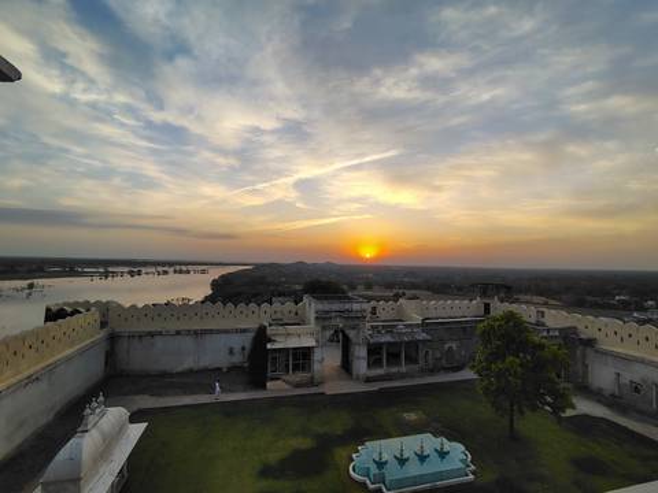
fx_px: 304
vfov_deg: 78.1
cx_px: 329
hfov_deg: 94.5
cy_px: 246
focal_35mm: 16
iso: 100
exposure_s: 1/310
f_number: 2.2
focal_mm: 2.13
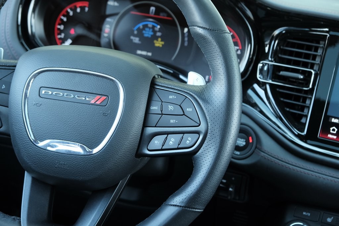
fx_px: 716
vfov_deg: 18.0
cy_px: 113
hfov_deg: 26.6
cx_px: 170
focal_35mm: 76
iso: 1600
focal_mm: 50.5
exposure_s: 1/80
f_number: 5
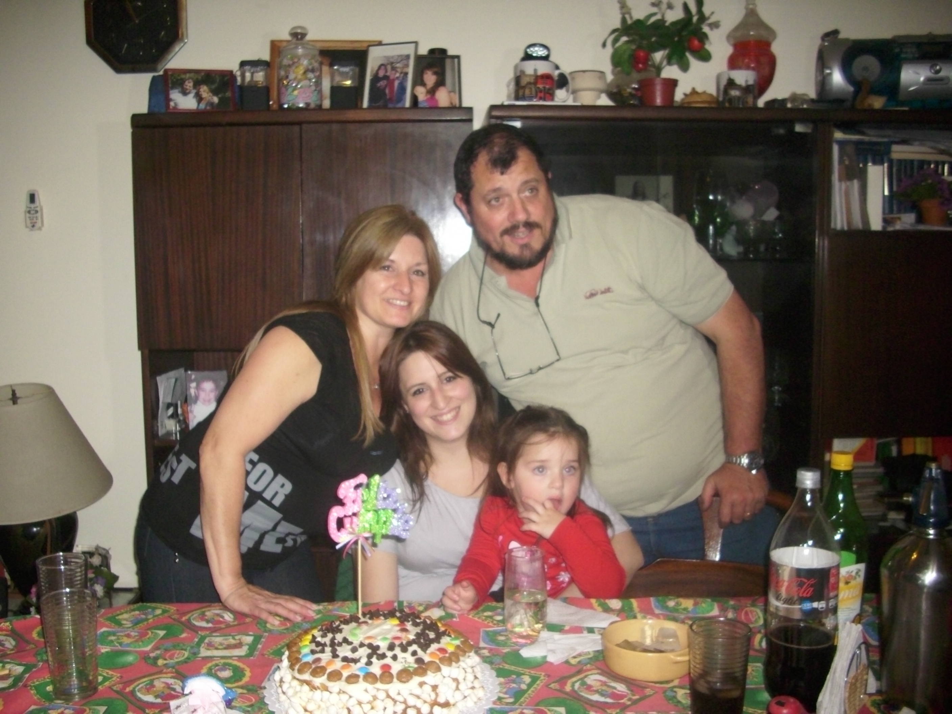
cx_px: 476
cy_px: 357
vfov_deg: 45.4
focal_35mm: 31
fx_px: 853
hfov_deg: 58.4
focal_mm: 6.2
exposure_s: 1/200
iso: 200
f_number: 2.8
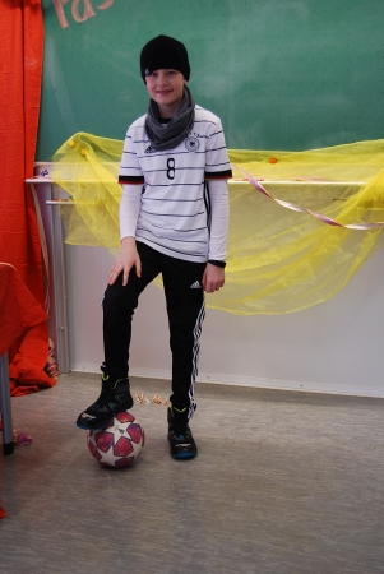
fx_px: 766
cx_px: 192
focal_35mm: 48
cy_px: 287
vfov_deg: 41.1
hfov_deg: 28.1
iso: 200
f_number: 4.5
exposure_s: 1/30
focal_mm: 32
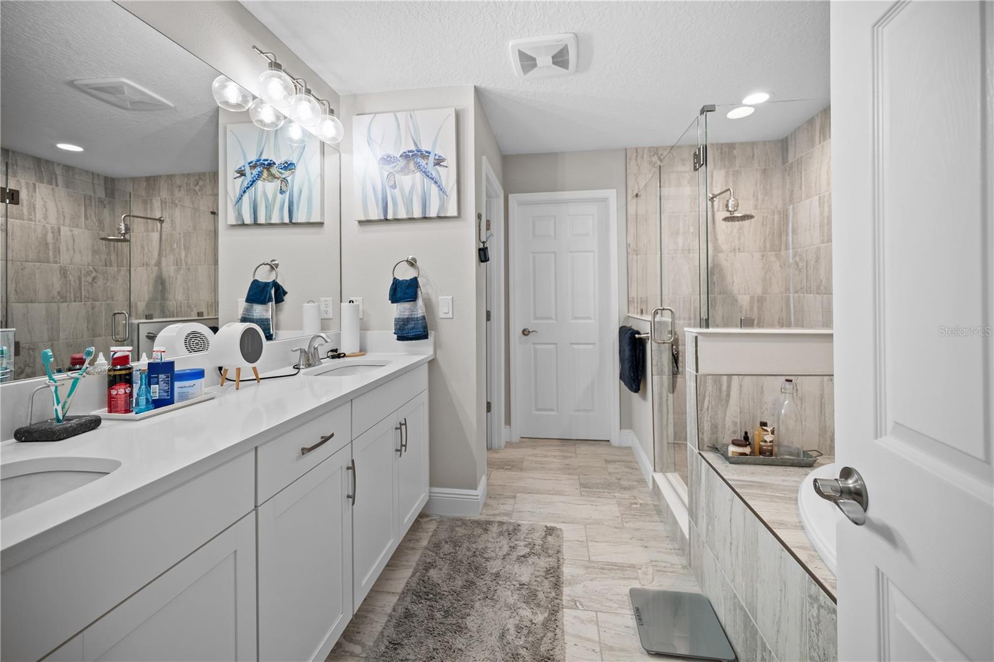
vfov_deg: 81.2
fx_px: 386
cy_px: 331
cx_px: 497
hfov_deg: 104.3
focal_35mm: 14
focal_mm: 14
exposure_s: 1/4
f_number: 4
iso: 100
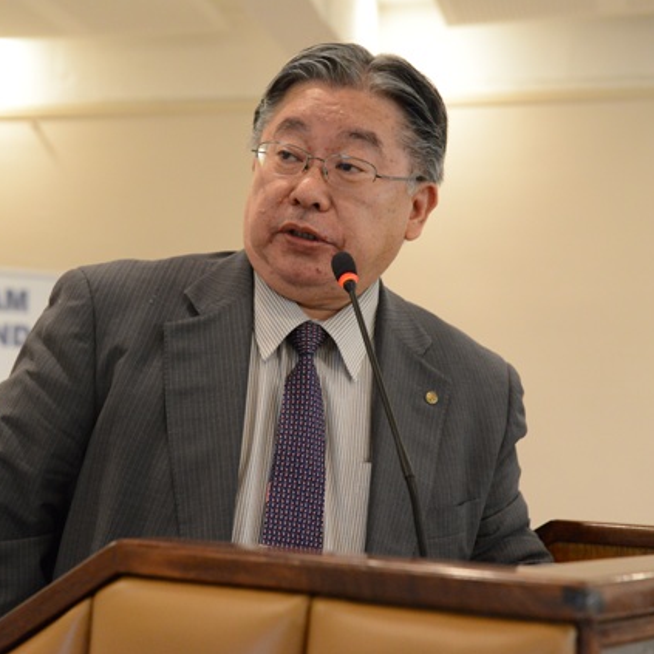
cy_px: 329
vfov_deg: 24.0
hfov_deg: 24.0
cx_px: 303
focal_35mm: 72
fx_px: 1539
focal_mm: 56
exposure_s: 1/60
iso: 5000
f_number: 4.5
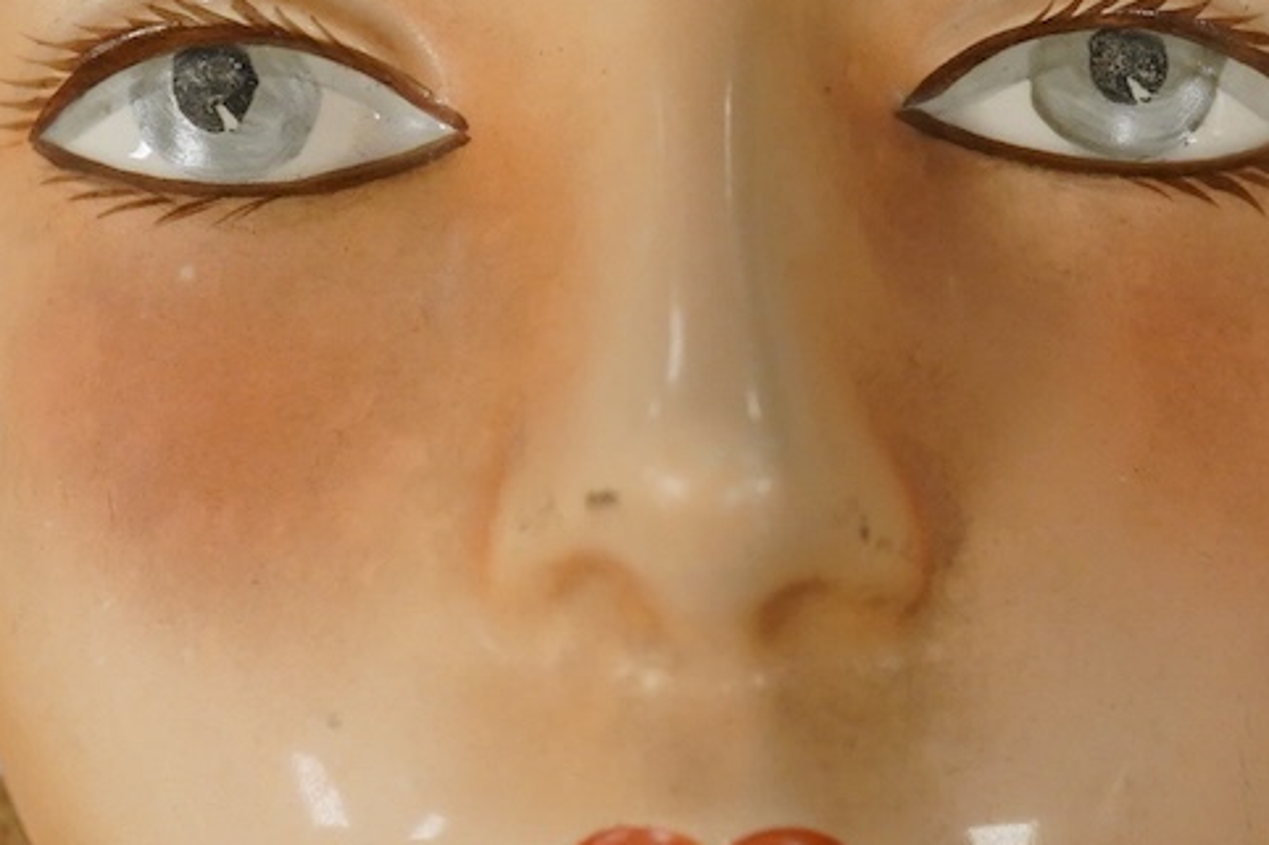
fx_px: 3700
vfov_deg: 13.0
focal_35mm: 105
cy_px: 295
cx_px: 781
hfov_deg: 19.4
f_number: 9
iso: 2500
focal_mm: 30
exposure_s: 1/160
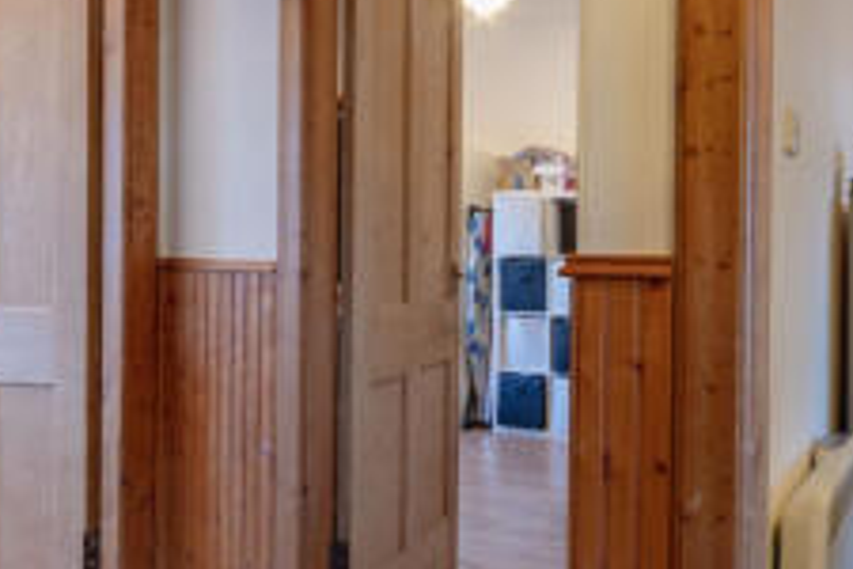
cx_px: 542
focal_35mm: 36
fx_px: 853
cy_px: 267
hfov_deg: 52.5
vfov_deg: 36.9
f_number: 8
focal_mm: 17
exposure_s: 1/3
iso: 500
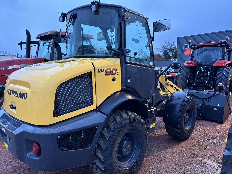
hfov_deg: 67.3
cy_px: 87
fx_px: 174
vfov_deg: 53.1
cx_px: 116
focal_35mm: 26
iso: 500
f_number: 1.6
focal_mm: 5.96
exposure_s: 1/52
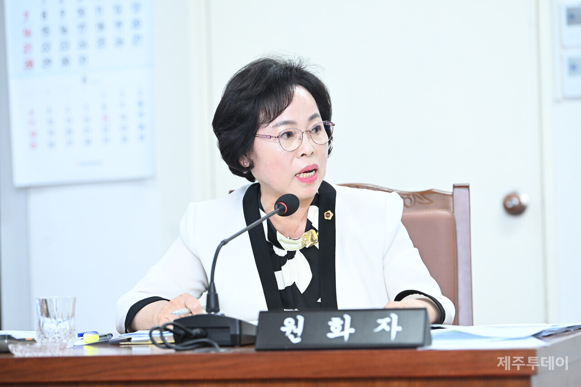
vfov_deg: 8.1
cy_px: 194
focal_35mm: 170
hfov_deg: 12.1
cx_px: 290
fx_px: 2743
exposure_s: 1/200
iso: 2000
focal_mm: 170
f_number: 4
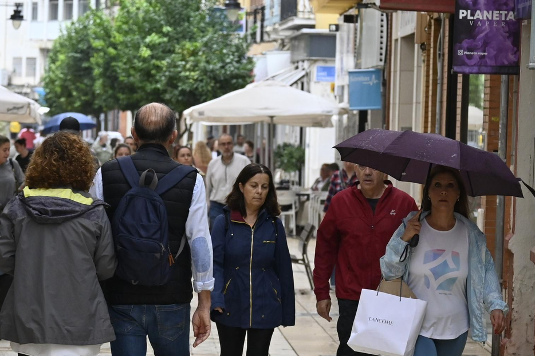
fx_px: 3818
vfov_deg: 5.3
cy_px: 264
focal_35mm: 257
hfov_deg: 8.0
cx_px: 160
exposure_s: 1/320
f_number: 5
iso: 1250
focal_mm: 100
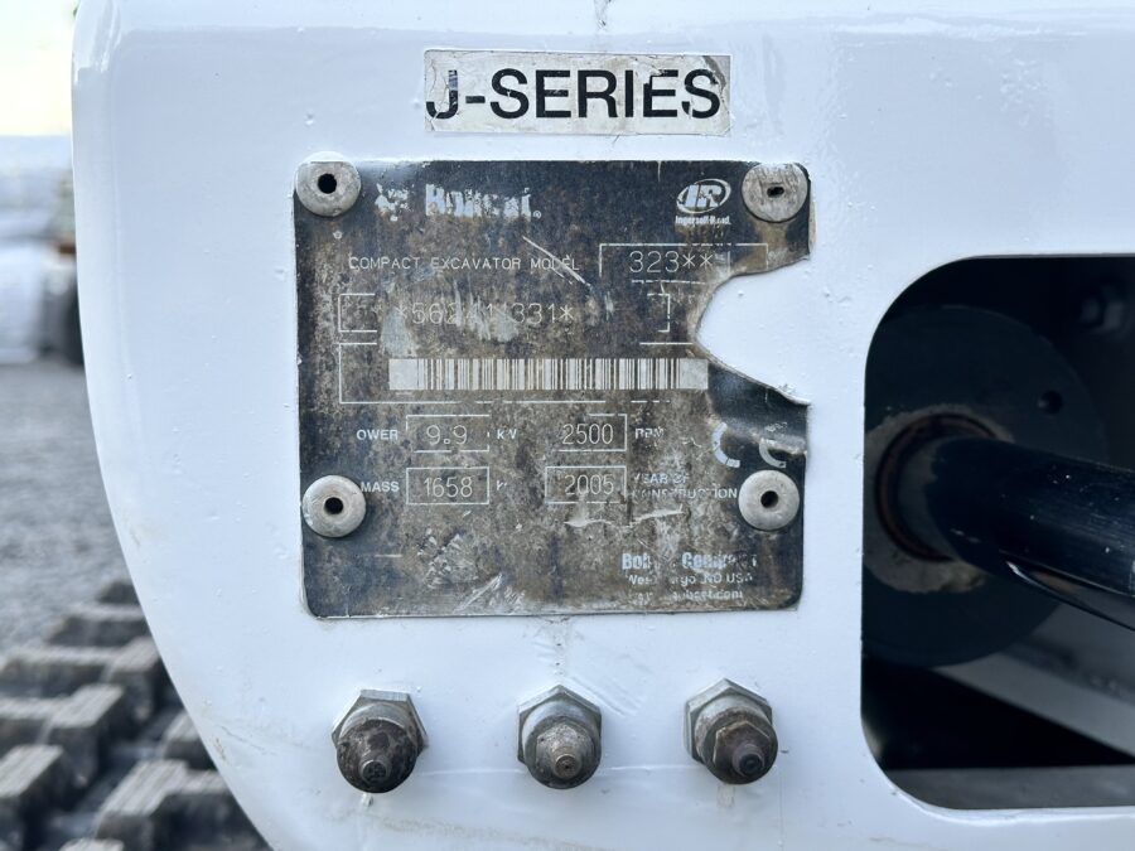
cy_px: 426
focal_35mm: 48
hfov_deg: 39.7
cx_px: 568
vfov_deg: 30.3
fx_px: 1574
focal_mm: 6.86
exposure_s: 1/121
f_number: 1.78
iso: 80
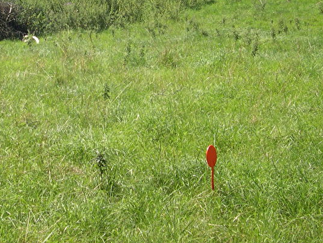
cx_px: 47
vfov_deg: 19.7
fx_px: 681
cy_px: 13
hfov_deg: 26.0
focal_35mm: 73
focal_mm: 8
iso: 100
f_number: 7.6
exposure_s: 1/92.1
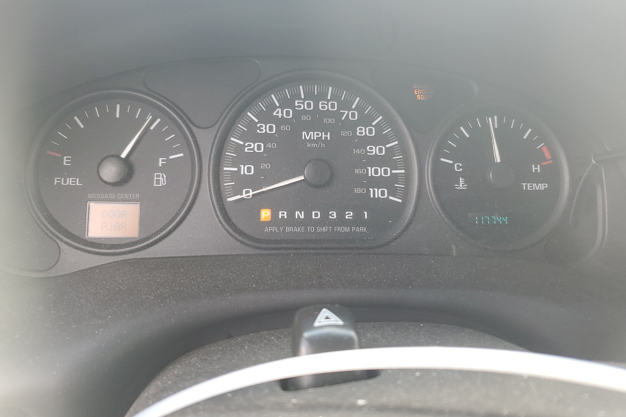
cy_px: 179
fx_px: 487
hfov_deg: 65.5
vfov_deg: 46.3
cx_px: 308
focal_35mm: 28
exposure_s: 1/120
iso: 52
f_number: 1.5
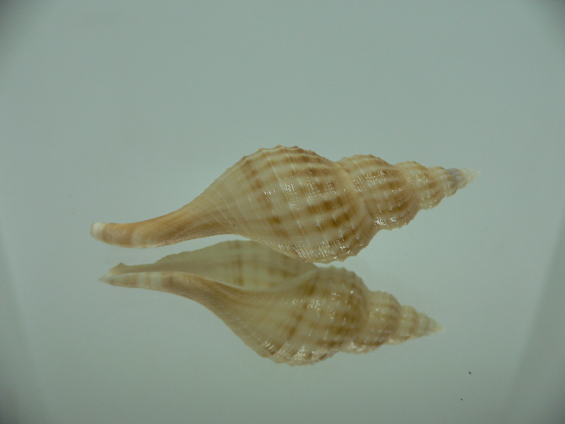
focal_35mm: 35
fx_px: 571
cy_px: 212
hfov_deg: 52.6
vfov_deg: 40.7
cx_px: 282
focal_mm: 4.6
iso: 100
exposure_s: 1/60
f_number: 2.8
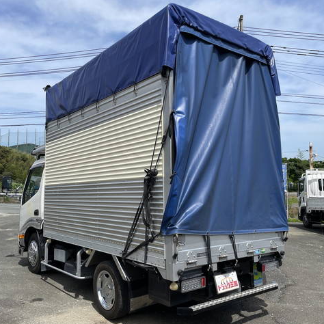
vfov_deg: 52.5
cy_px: 163
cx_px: 144
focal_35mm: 31
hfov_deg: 52.4
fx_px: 328
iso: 32
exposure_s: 1/4132
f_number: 1.6
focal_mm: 4.2
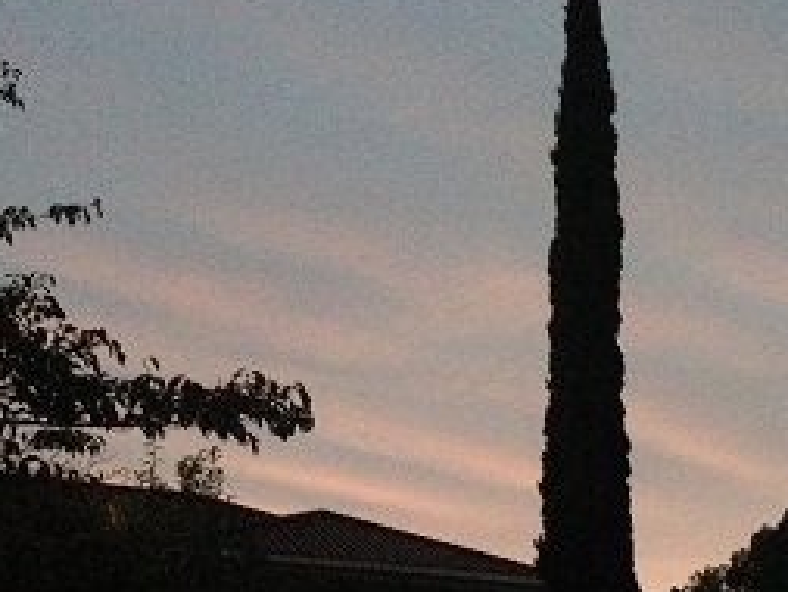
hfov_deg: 29.9
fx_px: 1458
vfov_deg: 22.6
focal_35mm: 64
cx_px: 554
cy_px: 480
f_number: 2.4
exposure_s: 1/15
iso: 800
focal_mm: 4.12
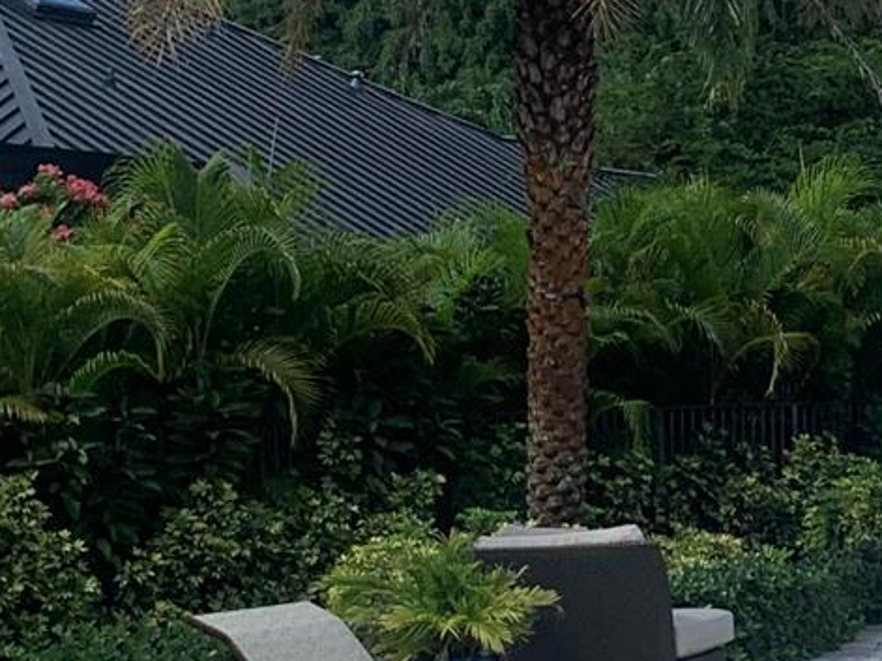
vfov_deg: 13.1
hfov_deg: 16.0
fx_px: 2878
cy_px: 427
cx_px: 1298
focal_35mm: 113
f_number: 1.8
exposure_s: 1/2160
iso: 25
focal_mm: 4.25
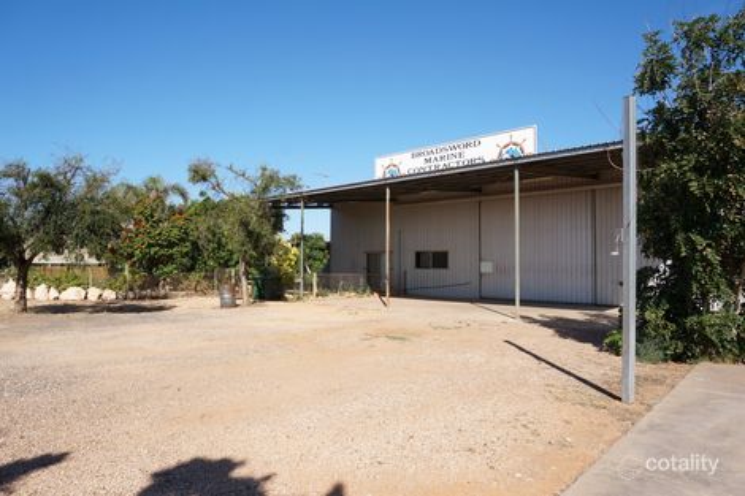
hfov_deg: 73.8
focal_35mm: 24
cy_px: 248
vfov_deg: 53.1
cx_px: 372
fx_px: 496
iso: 100
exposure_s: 1/160
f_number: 9
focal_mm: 16
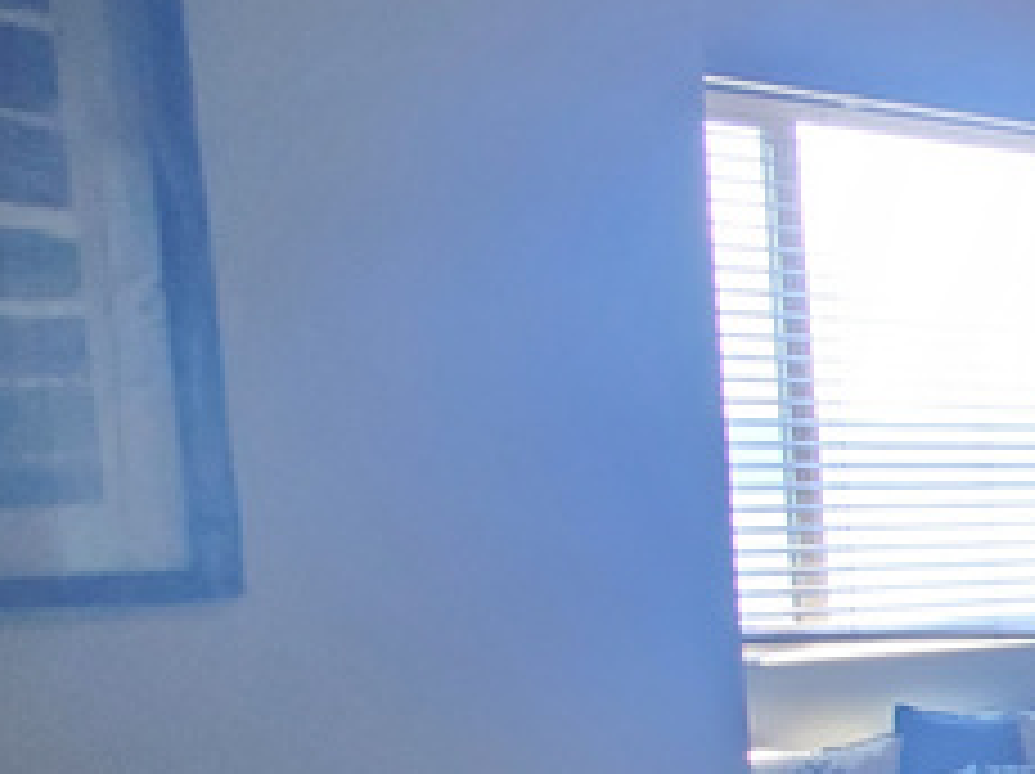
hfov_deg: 20.0
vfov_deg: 24.4
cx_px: 2002
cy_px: 716
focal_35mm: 58
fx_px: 1732
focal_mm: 1.8
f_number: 2.2
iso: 320
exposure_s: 1/60
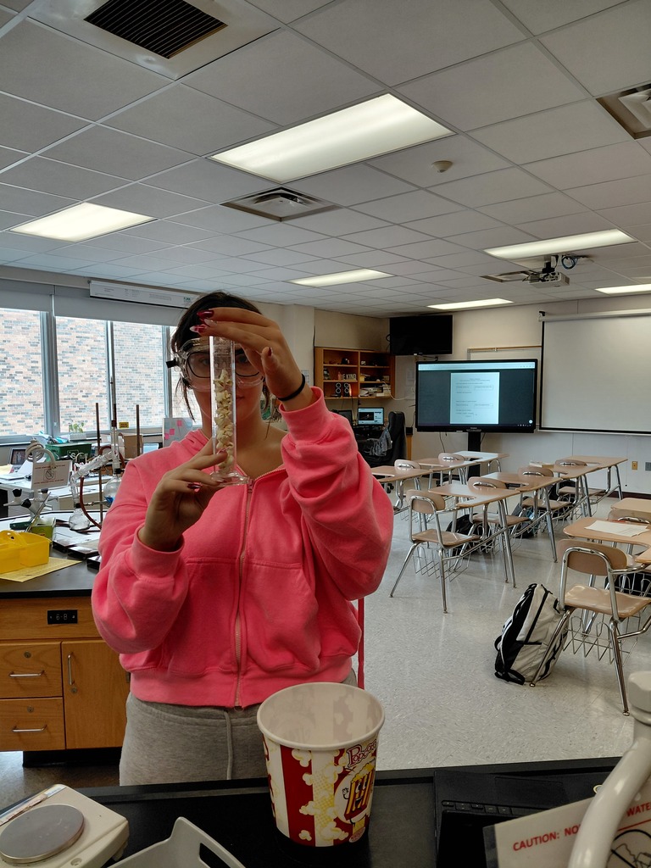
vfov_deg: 69.4
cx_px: 326
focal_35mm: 25
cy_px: 434
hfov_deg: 54.9
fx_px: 627
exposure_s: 1/120
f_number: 1.8
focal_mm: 4.69
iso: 80
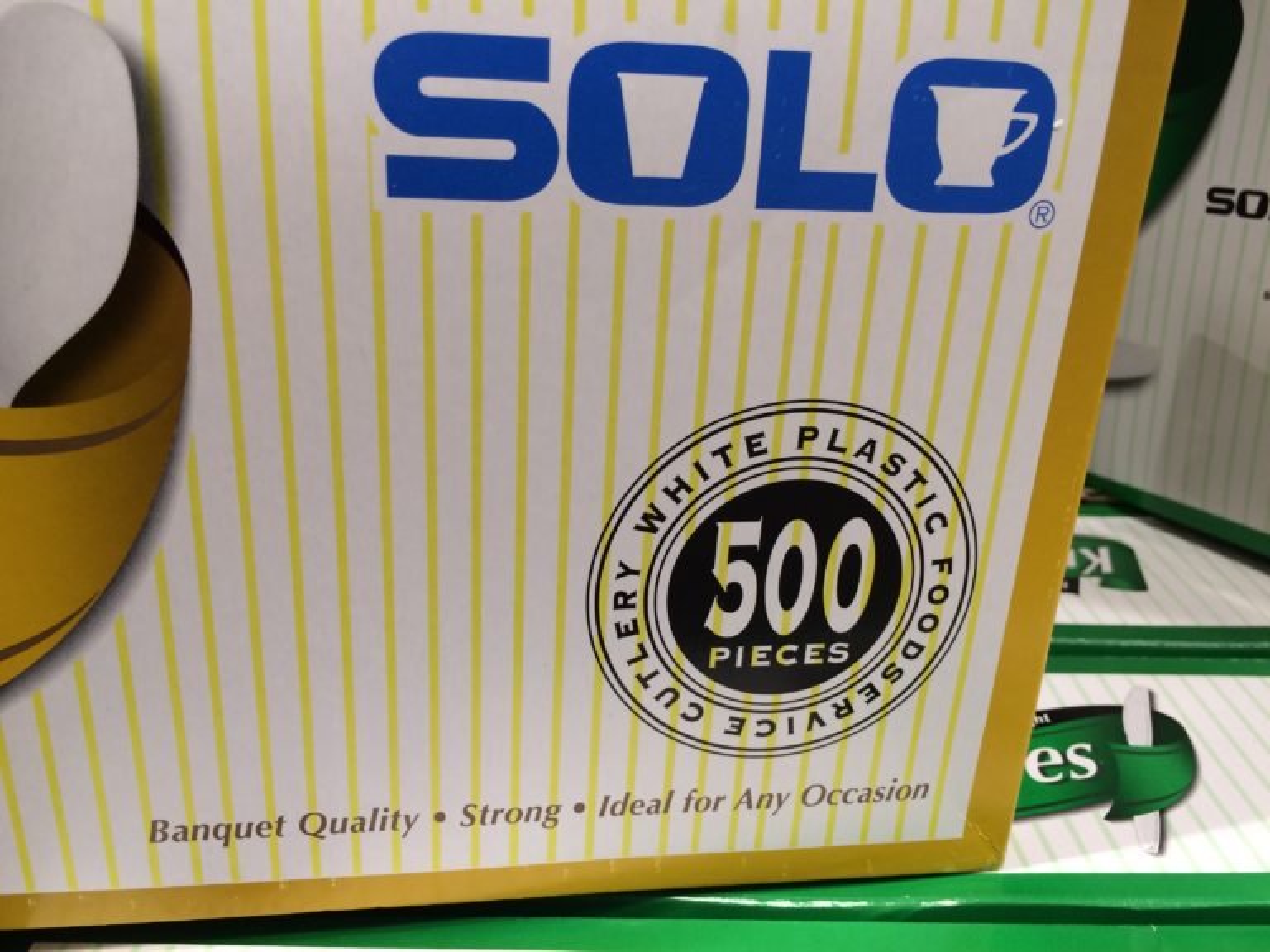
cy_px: 476
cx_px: 635
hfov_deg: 61.7
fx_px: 1064
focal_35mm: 29
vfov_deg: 48.2
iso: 80
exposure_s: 1/30
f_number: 2.2
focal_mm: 4.15
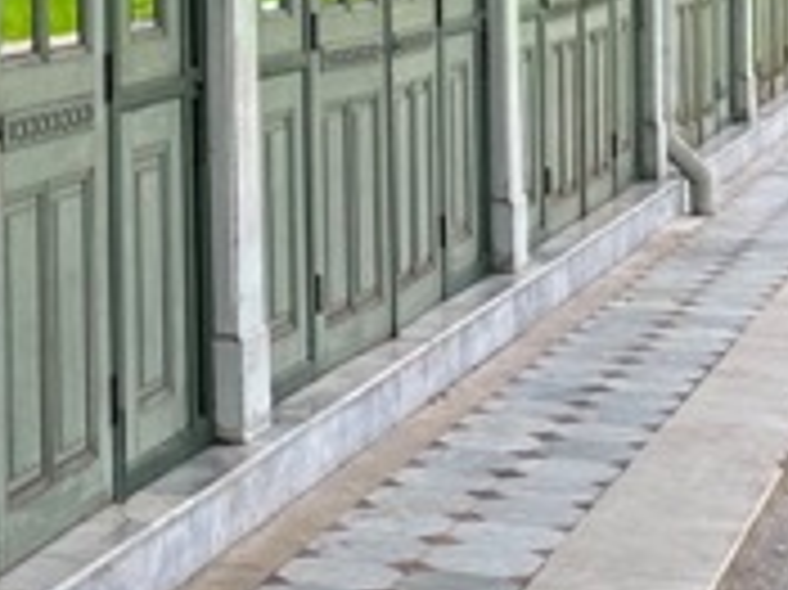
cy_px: -171
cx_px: -338
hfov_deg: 16.5
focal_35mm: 110
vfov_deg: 13.0
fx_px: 2502
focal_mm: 6.86
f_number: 1.78
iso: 80
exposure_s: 1/623
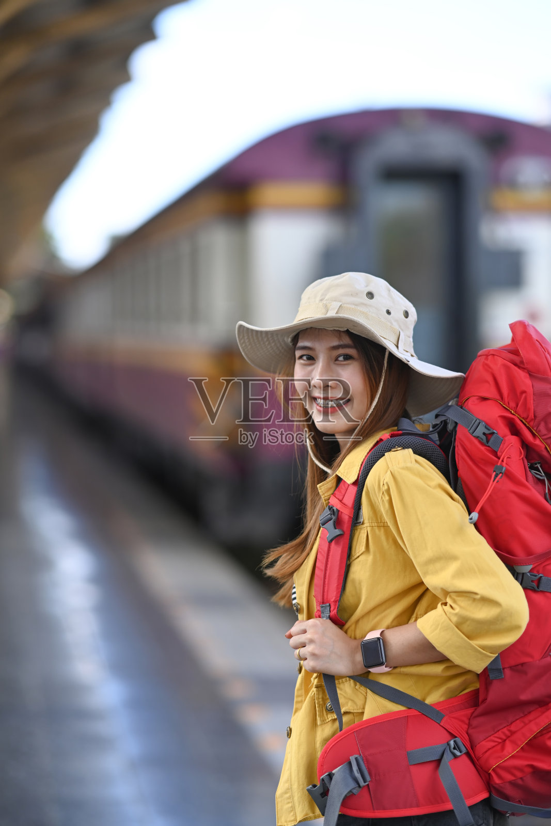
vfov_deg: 19.5
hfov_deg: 13.0
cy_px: 413
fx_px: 2410
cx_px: 276
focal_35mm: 105
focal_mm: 105
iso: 250
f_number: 2
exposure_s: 1/1600
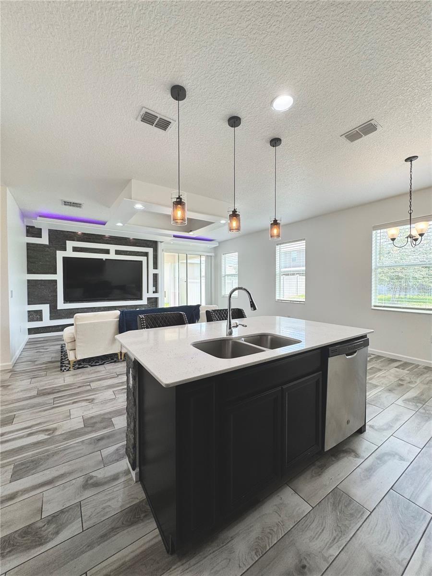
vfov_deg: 102.1
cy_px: 288
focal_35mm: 14
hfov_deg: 85.7
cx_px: 216
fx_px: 233
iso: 64
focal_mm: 2.22
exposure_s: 1/120
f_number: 2.2
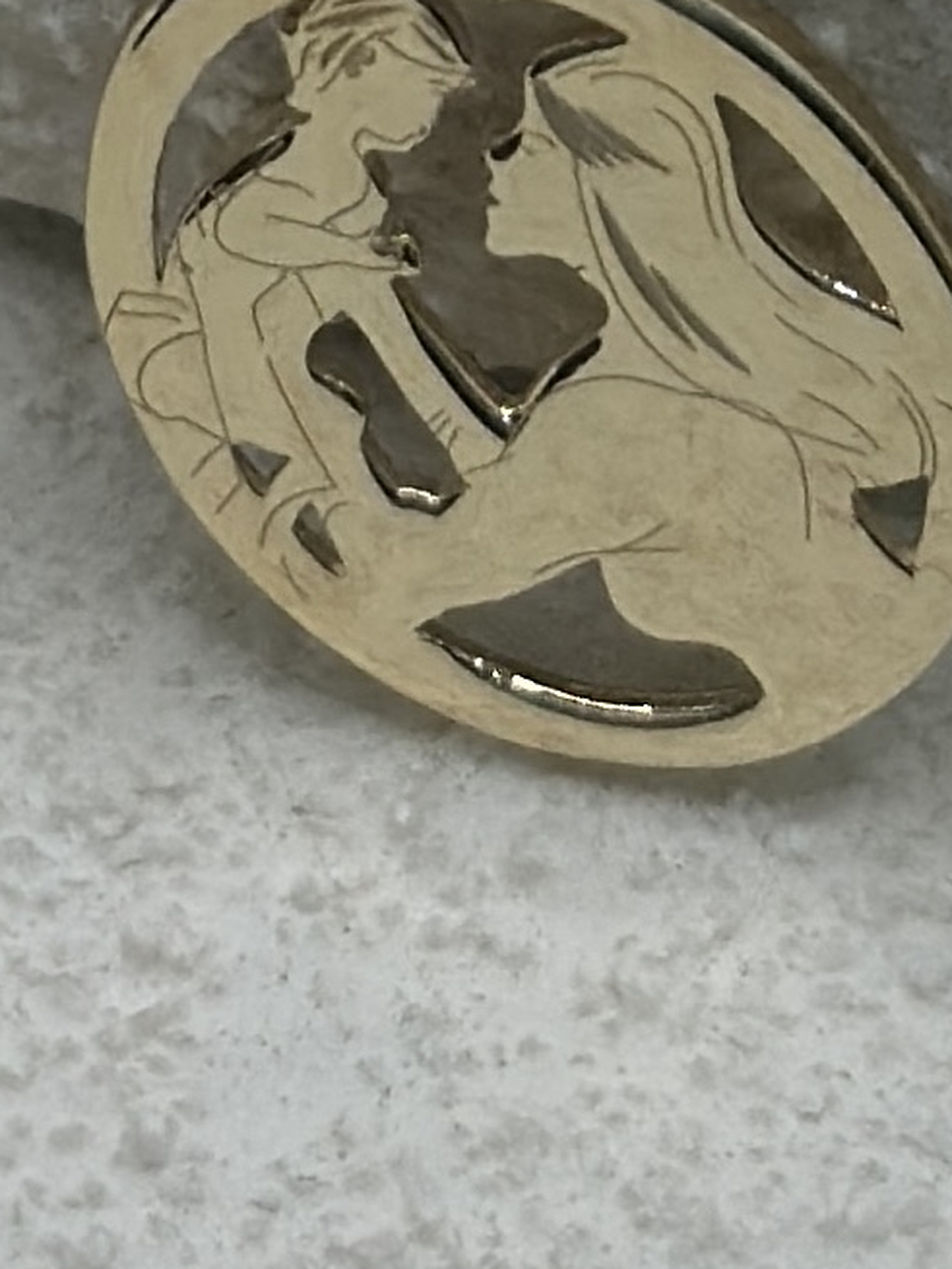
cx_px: 624
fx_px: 5607
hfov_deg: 9.7
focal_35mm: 153
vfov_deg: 12.6
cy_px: -279
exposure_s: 1/1475
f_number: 1.78
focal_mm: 6.86
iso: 80
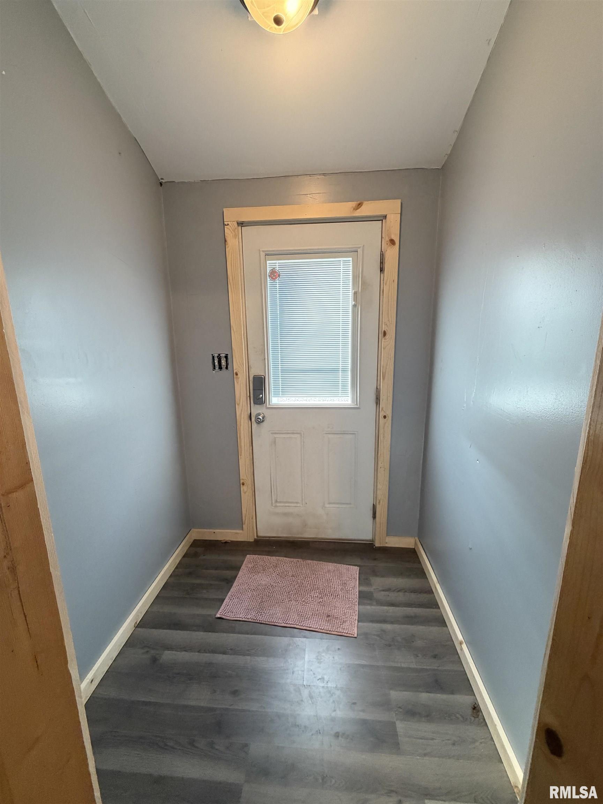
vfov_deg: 102.1
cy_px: 402
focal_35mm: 14
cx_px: 302
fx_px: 325
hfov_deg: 85.7
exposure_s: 1/60
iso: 320
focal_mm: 2.22
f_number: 2.2
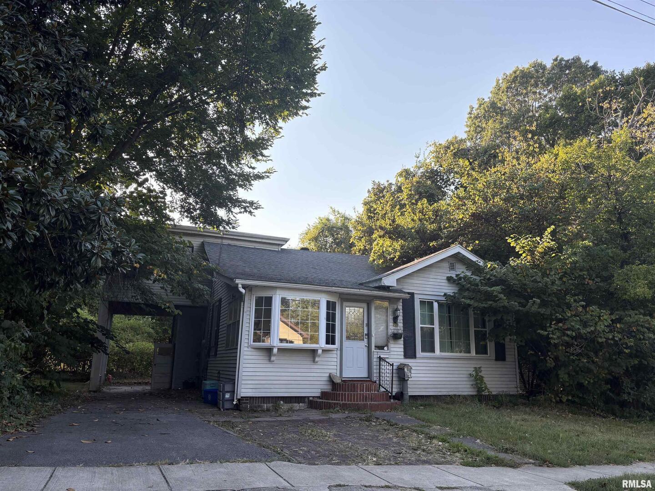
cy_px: 246
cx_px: 328
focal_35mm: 26
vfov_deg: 53.1
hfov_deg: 67.3
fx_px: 492
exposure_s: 1/873
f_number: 1.6
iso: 64
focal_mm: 5.96
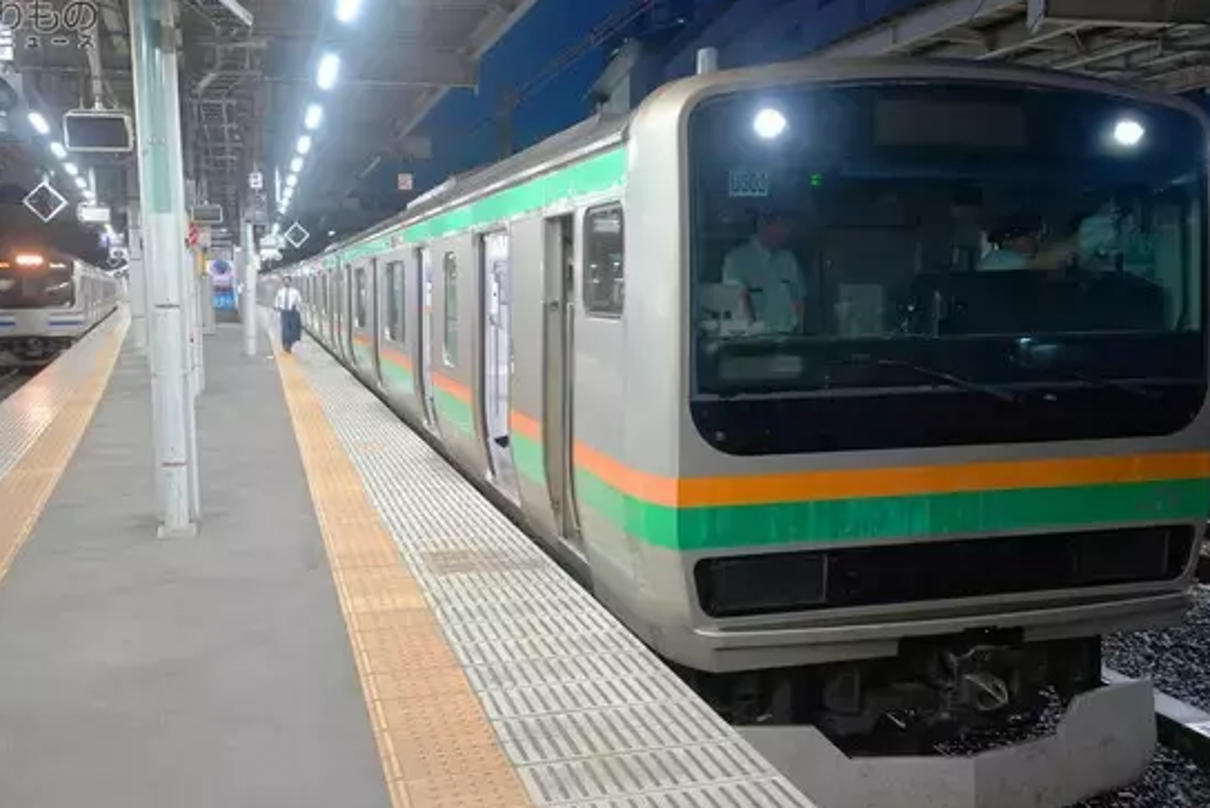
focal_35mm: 32
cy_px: 439
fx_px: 1076
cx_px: 603
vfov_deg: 41.1
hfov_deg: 58.7
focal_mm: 29
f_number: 4.5
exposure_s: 1/40
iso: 2500
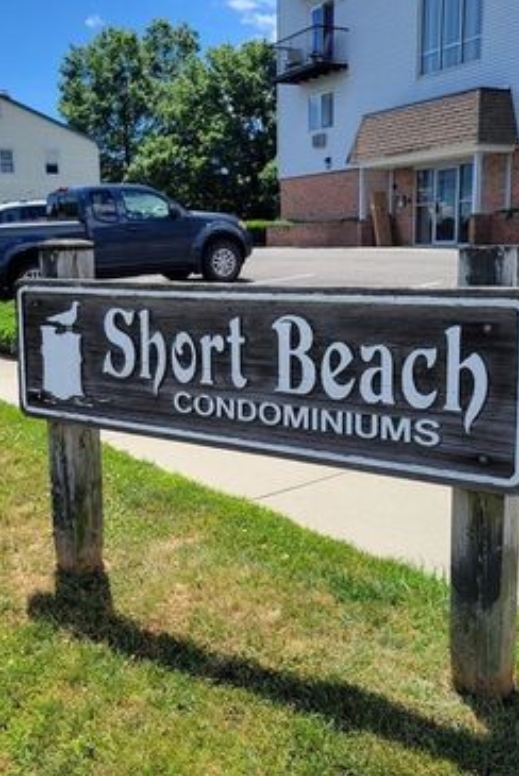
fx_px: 799
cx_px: 225
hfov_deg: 35.9
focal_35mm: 37
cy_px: 382
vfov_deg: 51.8
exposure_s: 1/1723
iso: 40
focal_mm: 5.4
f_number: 1.8
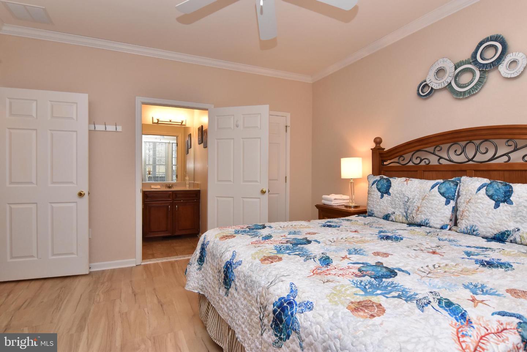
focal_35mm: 18
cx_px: 264
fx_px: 264
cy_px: 176
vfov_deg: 67.5
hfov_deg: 90.0
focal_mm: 12
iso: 800
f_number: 8
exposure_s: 1/60
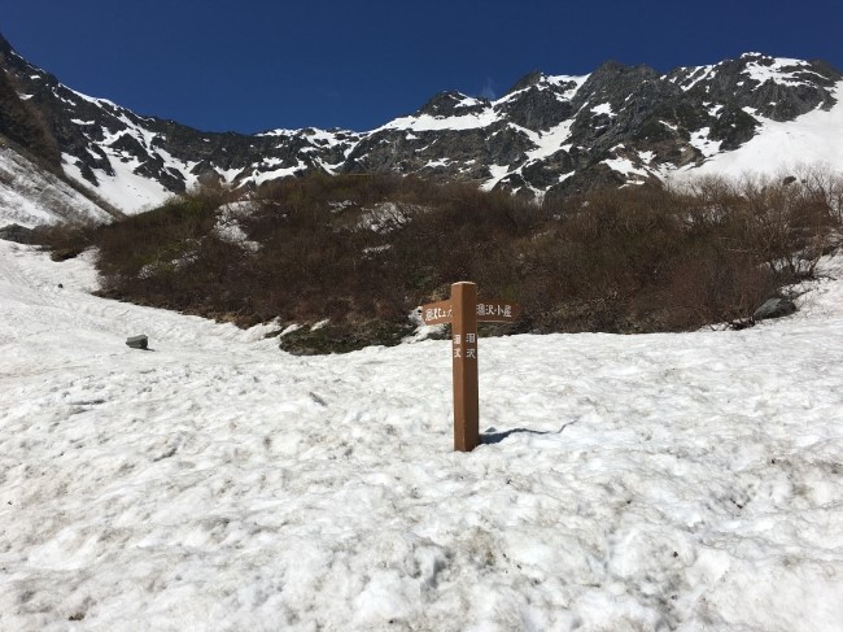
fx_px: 706
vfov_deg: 48.2
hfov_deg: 61.7
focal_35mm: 29
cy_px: 316
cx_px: 422
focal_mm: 4.15
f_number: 2.2
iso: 25
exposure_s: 1/4525
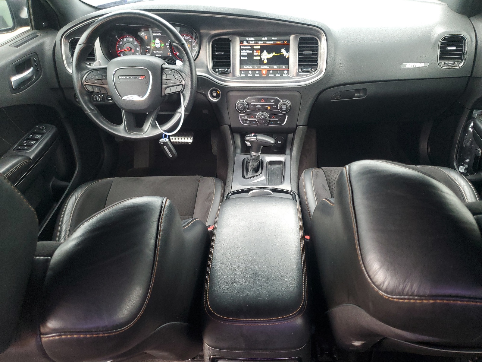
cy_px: 181
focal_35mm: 26
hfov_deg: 67.3
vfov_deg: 53.1
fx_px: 362
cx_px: 241
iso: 165
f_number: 1.5
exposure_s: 1/60.2
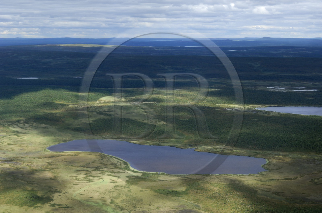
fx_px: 563
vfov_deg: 21.5
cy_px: 106
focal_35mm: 63
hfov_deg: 31.9
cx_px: 161
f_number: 4
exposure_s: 1/750
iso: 100
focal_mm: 42
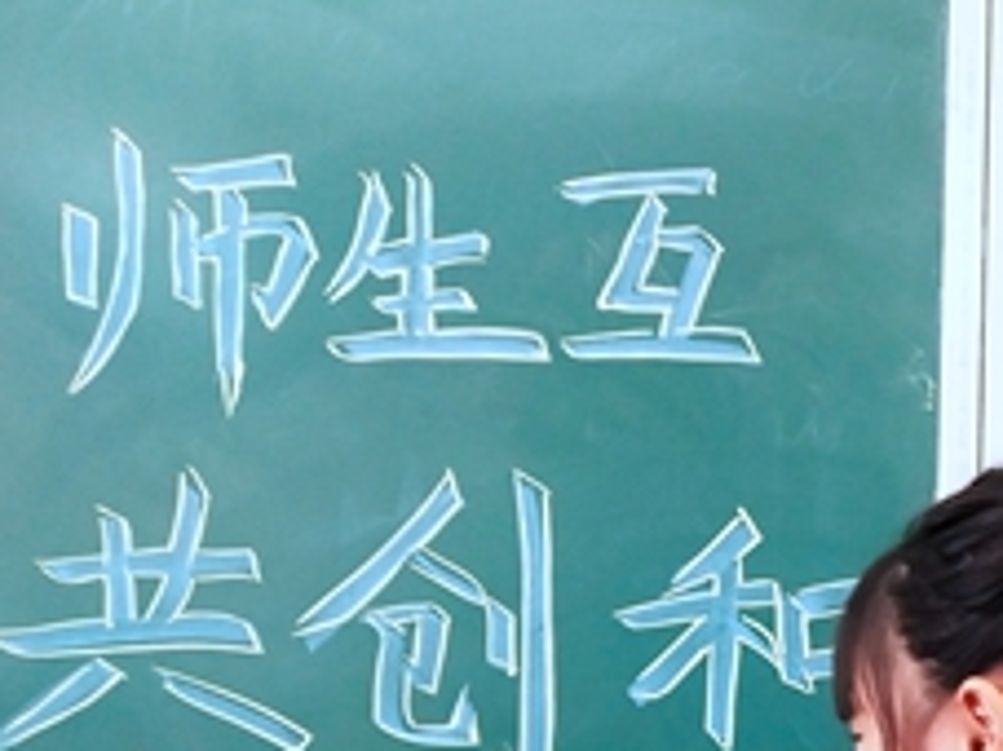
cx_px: 1056
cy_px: 802
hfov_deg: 27.3
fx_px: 1911
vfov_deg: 21.2
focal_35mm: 66
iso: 349
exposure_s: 1/50
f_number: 1.8
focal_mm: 3.95
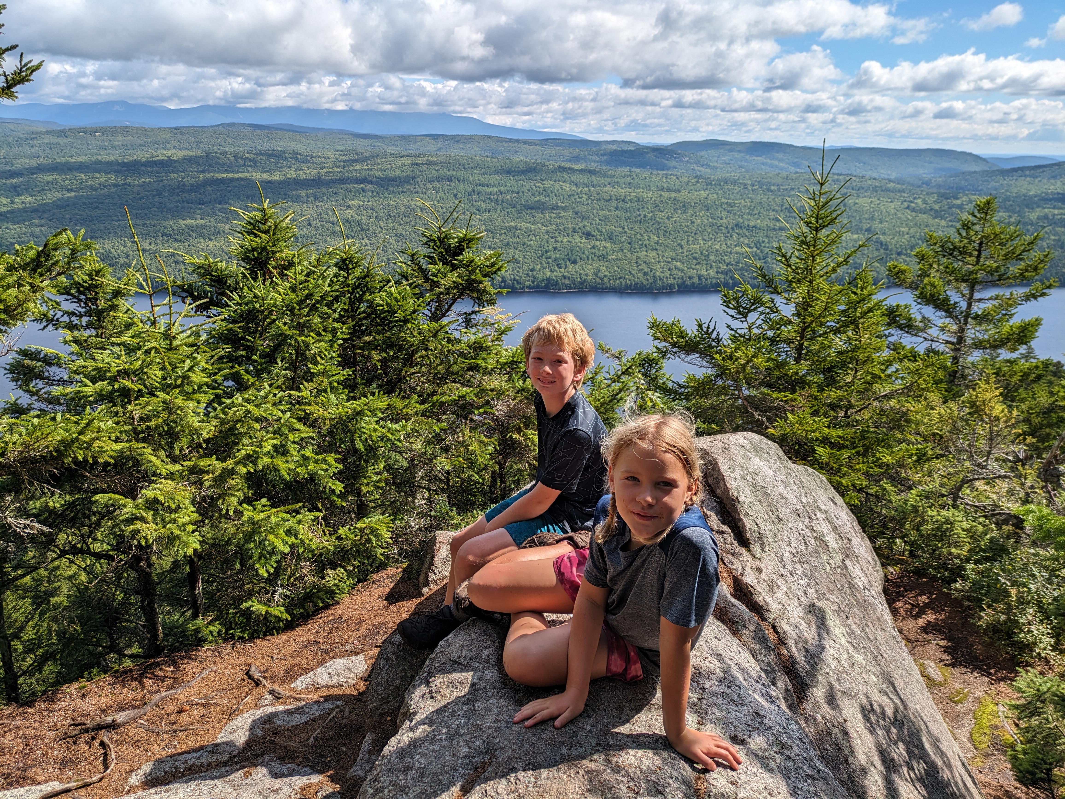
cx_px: 532
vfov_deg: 54.9
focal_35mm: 25
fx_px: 769
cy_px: 400
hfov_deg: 69.4
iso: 43
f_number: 1.89
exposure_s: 1/1919
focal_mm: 5.43
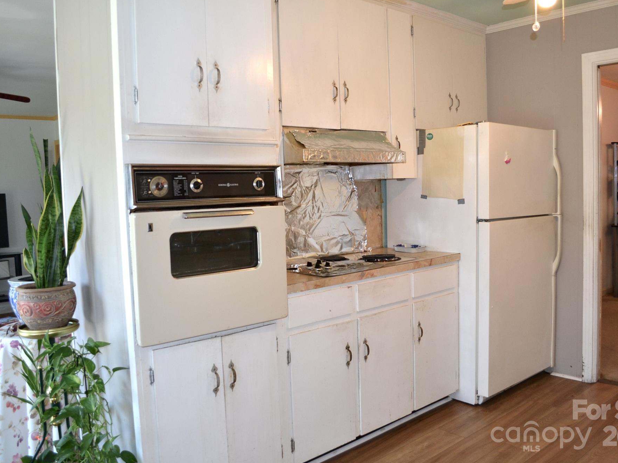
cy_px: 227
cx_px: 331
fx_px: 536
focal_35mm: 30
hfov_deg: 59.9
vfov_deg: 46.8
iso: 640
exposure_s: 1/60
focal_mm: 18
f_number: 3.5
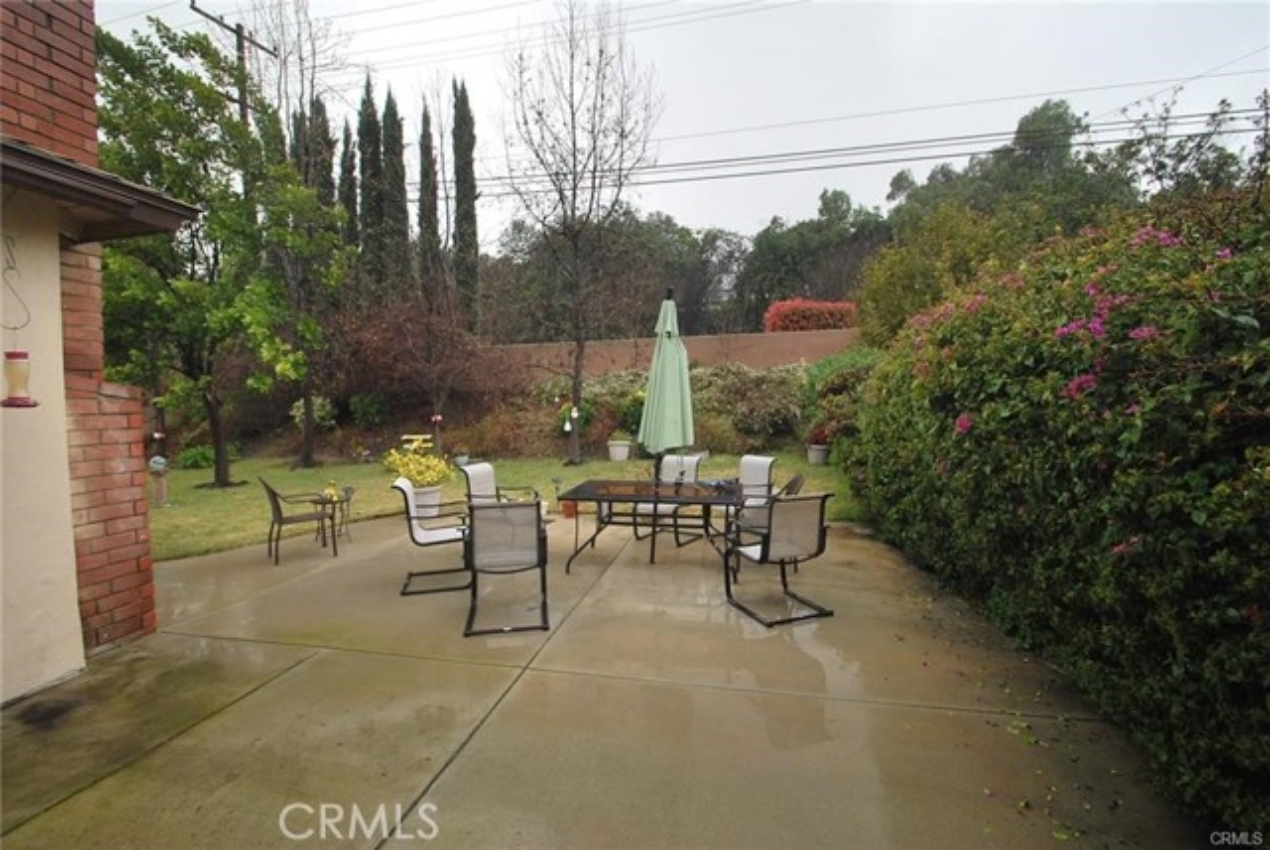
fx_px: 530
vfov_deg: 77.4
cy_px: 425
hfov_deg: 100.3
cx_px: 635
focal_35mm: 15
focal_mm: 10
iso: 200
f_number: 5.6
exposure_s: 1/125
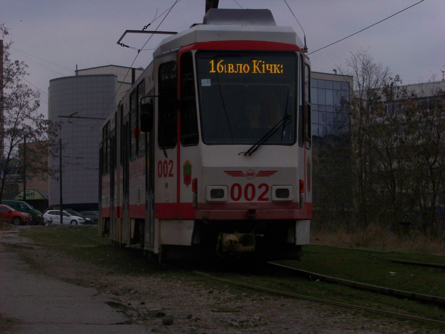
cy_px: 167
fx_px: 1363
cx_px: 222
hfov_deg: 18.5
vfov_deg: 14.0
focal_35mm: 106
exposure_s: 1/100
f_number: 8
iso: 200
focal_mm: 17.6
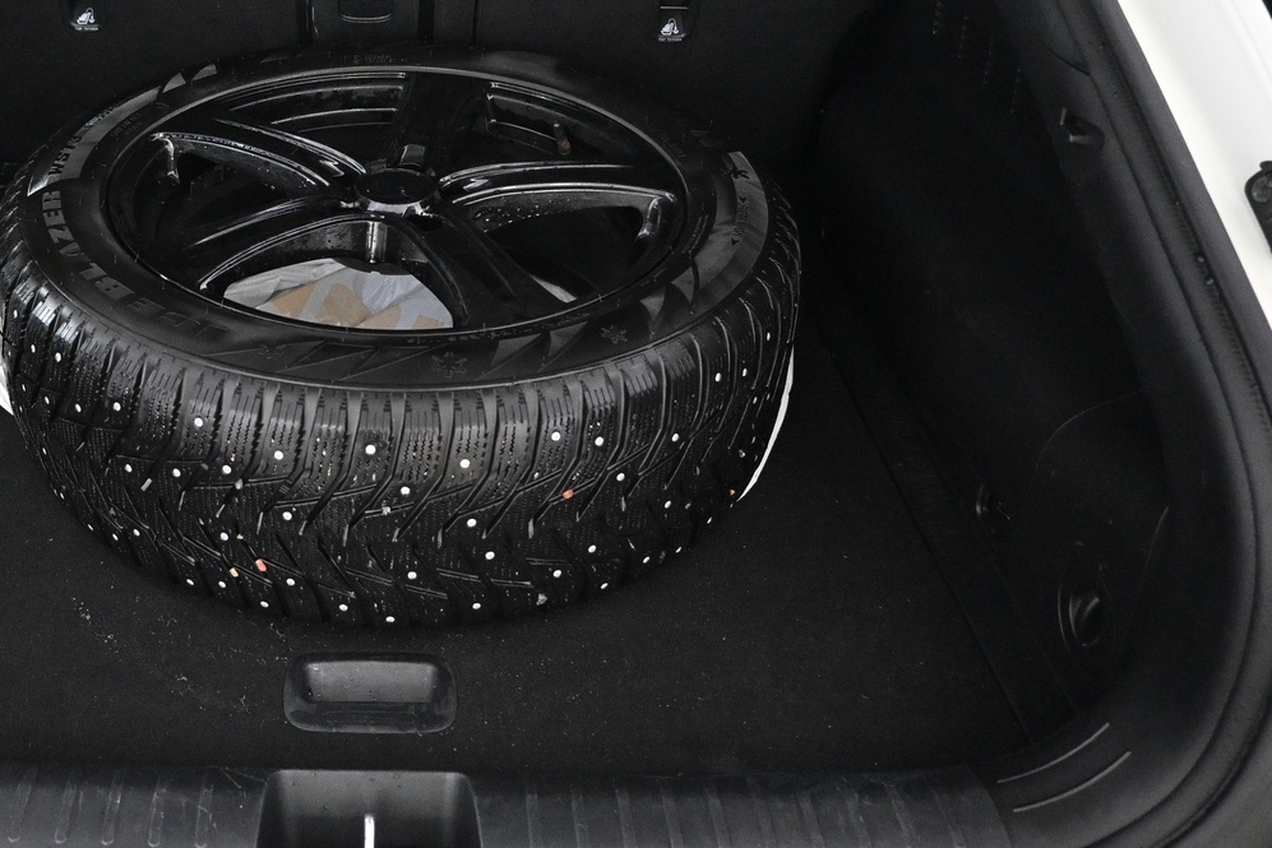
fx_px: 1378
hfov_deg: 48.1
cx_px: 361
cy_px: 236
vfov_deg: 33.7
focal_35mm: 39
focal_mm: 16
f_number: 3.5
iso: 4000
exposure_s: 1/80
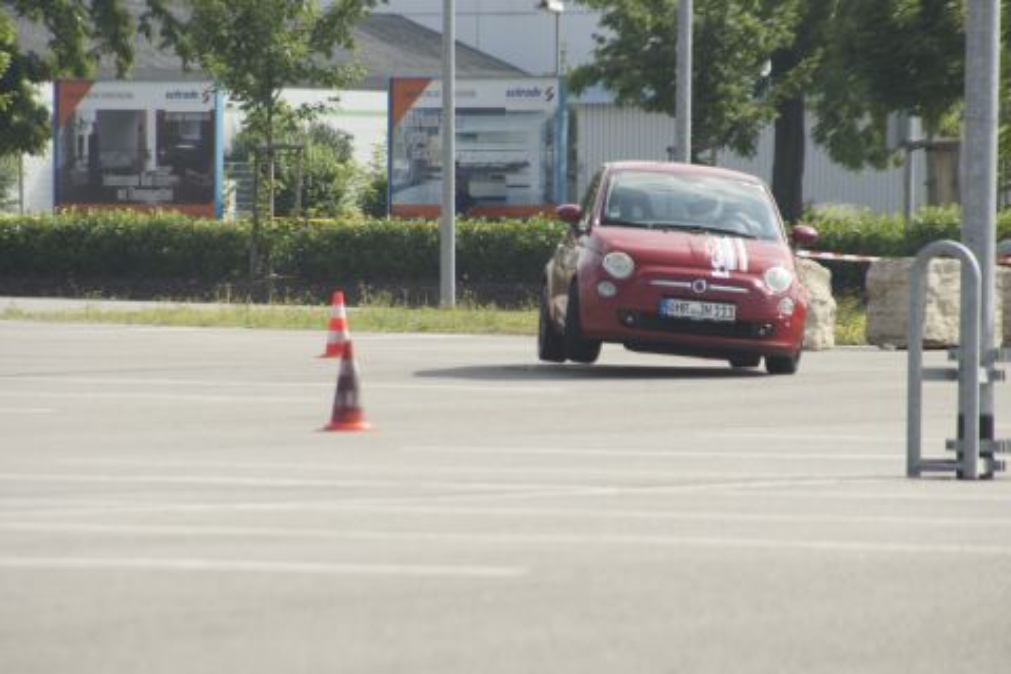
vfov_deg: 5.1
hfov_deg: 7.6
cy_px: 337
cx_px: 506
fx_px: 7582
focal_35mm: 270
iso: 200
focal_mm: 180
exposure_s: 1/640
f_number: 6.3
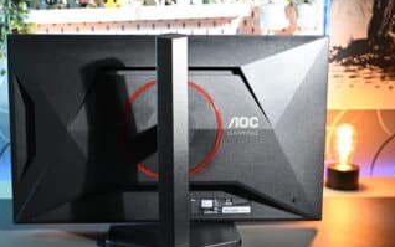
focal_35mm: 45
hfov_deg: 44.1
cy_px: 145
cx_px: 159
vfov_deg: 28.6
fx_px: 485
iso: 500
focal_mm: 36
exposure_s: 1/40
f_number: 3.5
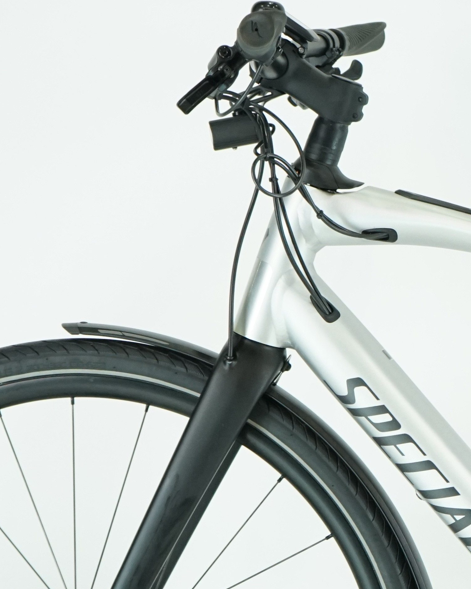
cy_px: 477
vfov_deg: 10.2
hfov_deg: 8.1
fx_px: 3275
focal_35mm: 188
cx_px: 658
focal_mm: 63
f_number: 5.6
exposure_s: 1/200
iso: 1600
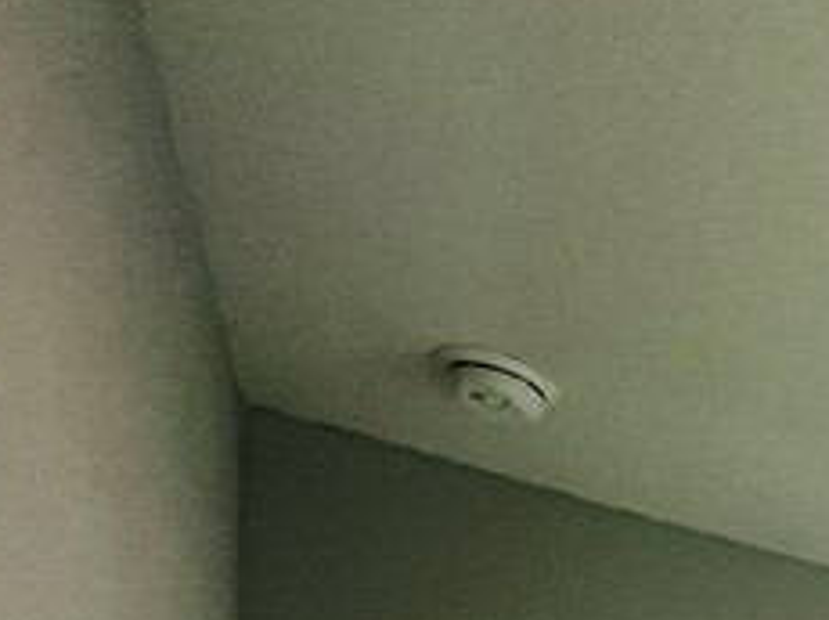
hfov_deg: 18.9
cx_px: 1680
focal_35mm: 58
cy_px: 1305
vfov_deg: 17.0
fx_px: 1388
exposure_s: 1/120
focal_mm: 1.57
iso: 64
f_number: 1.8
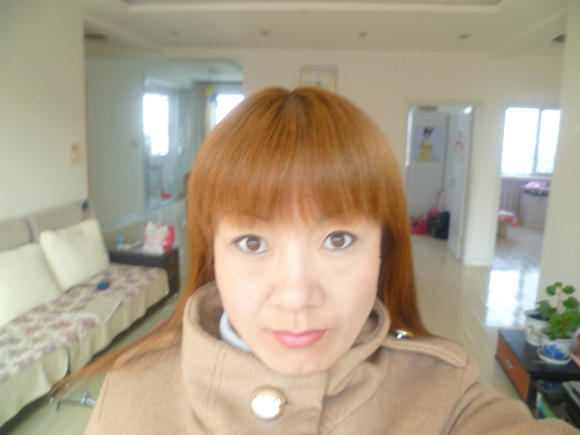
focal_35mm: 28
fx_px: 469
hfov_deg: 63.4
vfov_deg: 49.7
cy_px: 218
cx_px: 290
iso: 80
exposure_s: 1/20
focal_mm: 5
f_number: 2.8
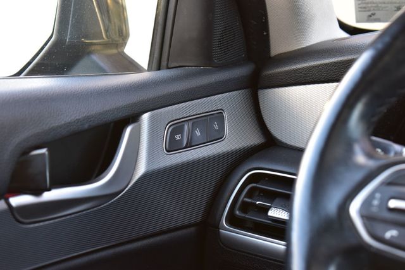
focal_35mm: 82
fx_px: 928
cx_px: 202
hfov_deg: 24.6
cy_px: 135
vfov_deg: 16.5
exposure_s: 1/20
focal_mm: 55
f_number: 6.3
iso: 400
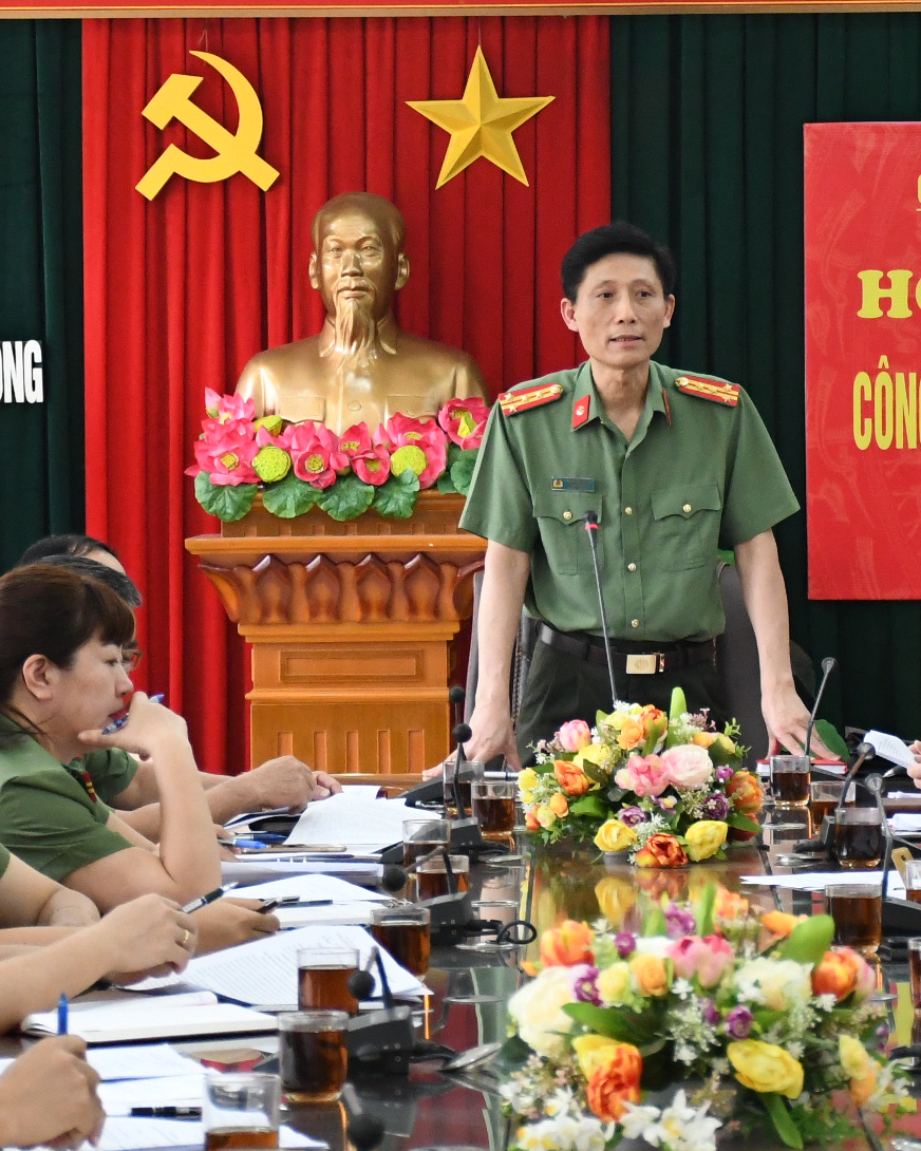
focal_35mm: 187
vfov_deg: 10.3
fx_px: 6372
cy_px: 326
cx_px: 586
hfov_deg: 8.3
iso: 3200
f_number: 4.8
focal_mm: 52
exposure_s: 1/200
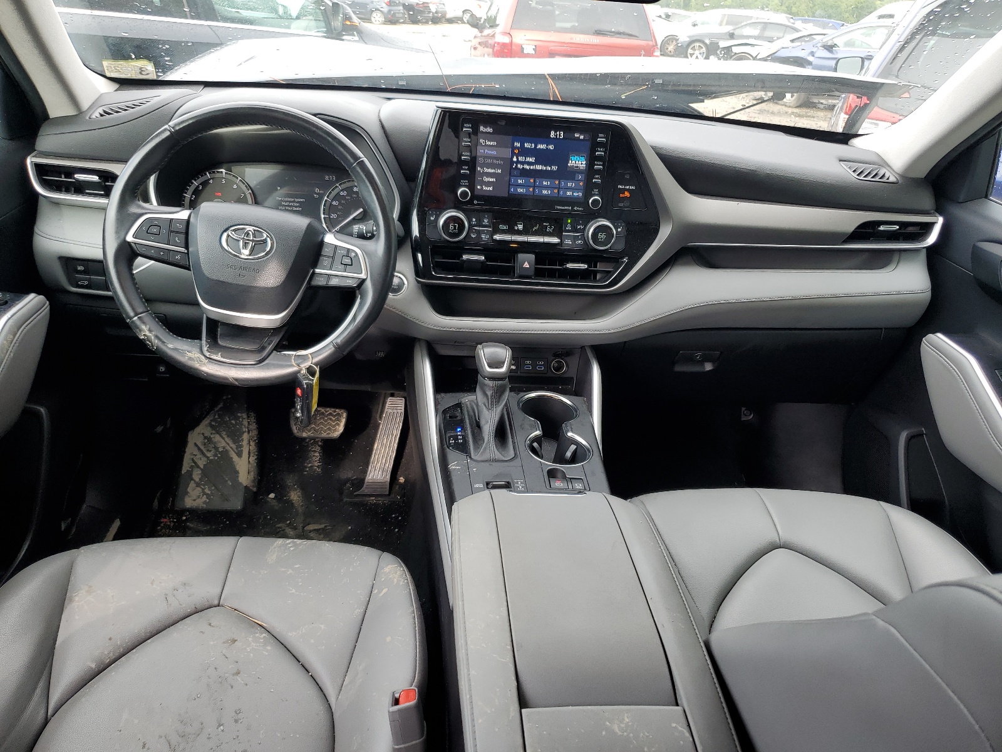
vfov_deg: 53.1
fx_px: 753
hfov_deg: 67.3
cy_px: 376
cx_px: 501
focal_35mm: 26
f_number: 1.5
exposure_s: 1/123
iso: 50
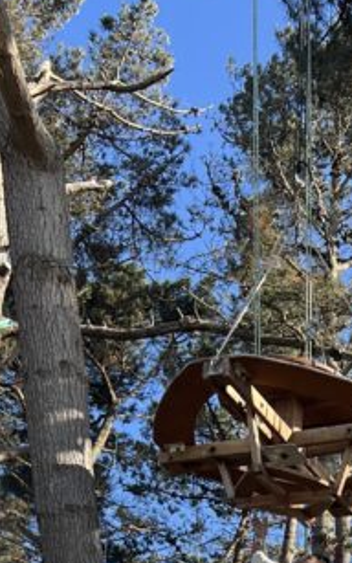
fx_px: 1411
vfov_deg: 20.0
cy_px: 796
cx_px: 497
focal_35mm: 92
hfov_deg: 13.5
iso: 50
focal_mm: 5.7
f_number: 1.5
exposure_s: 1/1079
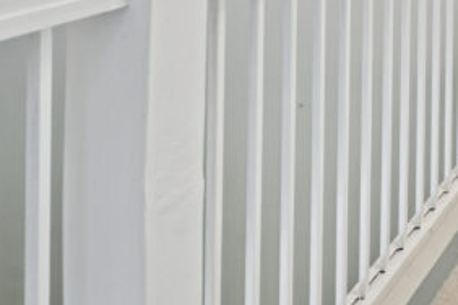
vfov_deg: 19.9
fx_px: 738
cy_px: -163
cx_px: 703
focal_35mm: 58
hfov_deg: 25.2
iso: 320
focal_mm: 16
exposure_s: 1/4
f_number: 8
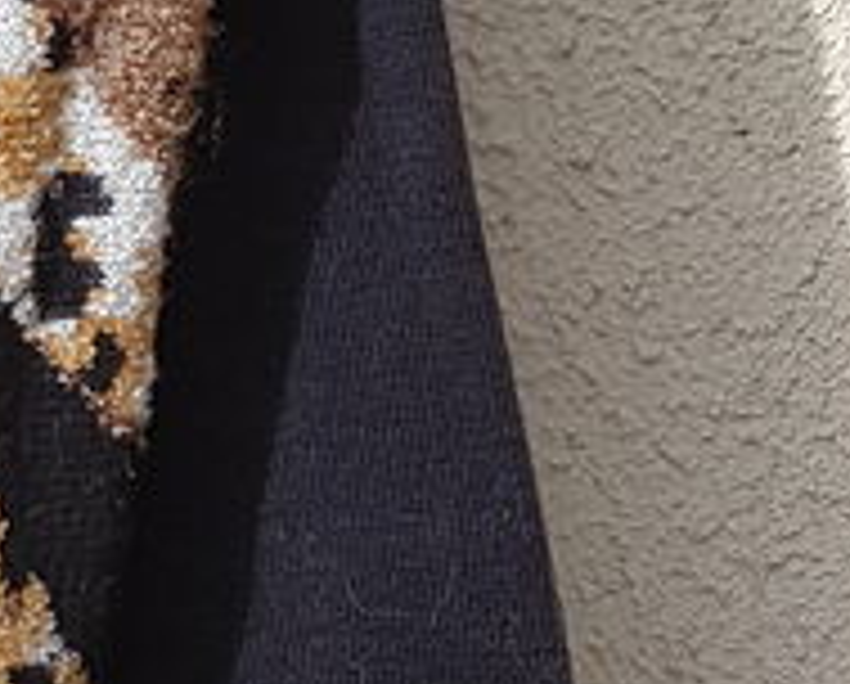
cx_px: -711
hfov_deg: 12.9
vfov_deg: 11.2
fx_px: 3378
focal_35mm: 134
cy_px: -238
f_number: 1.7
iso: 40
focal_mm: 4.2
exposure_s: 1/1188
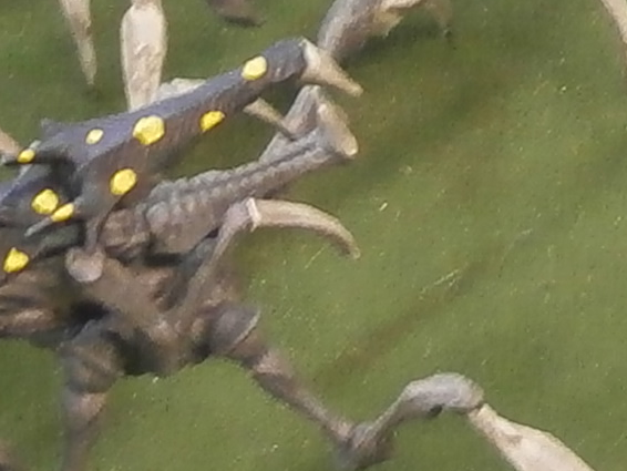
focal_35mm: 356
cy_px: -75
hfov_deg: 5.4
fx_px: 6451
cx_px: 1453
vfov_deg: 4.2
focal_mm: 8.3
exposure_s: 1/20
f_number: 3.4
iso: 200
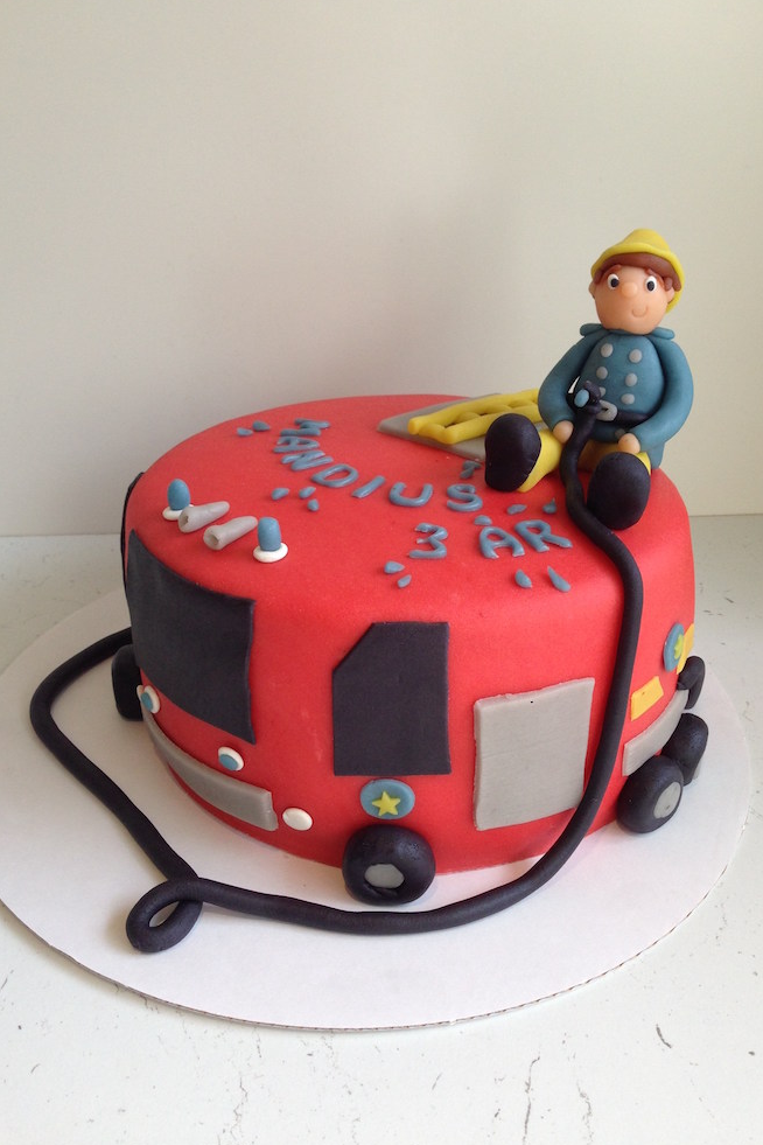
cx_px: 418
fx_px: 1113
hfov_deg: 37.8
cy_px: 567
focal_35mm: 35
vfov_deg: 54.4
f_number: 2.4
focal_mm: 4.12
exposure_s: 1/60
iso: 64
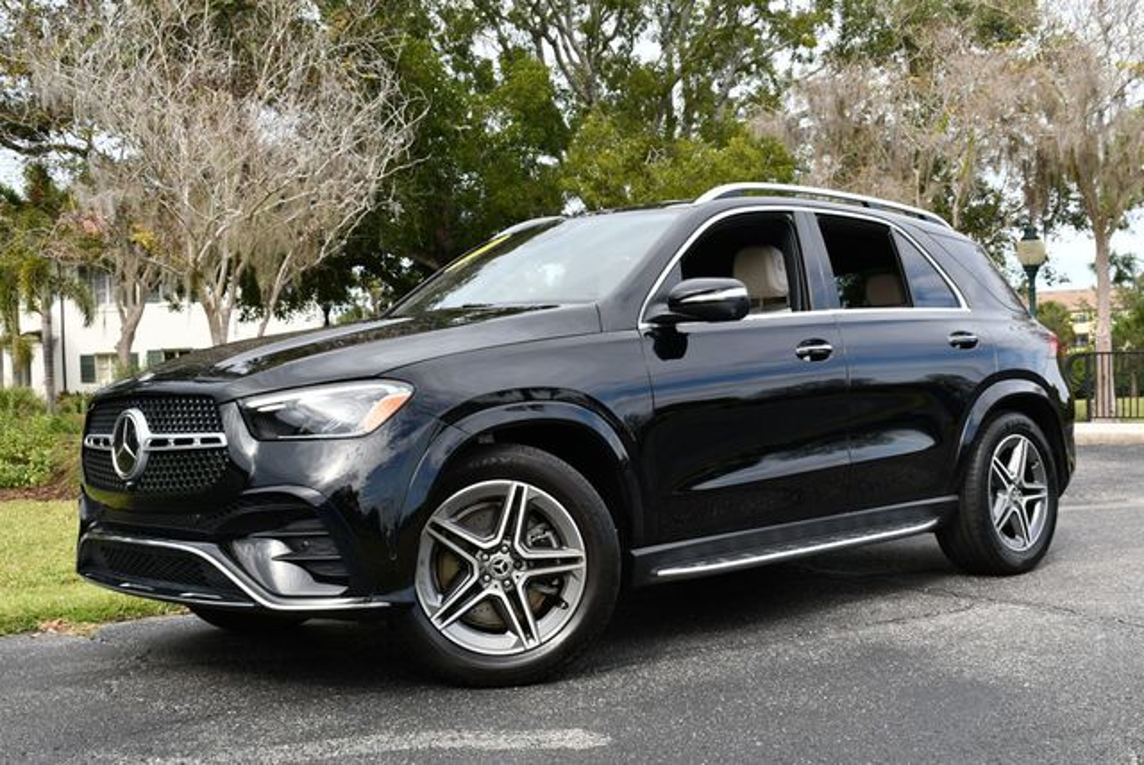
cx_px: 572
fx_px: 1399
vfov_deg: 30.6
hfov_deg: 44.5
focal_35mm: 44
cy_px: 382
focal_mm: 22
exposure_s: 1/250
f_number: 7.1
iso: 200
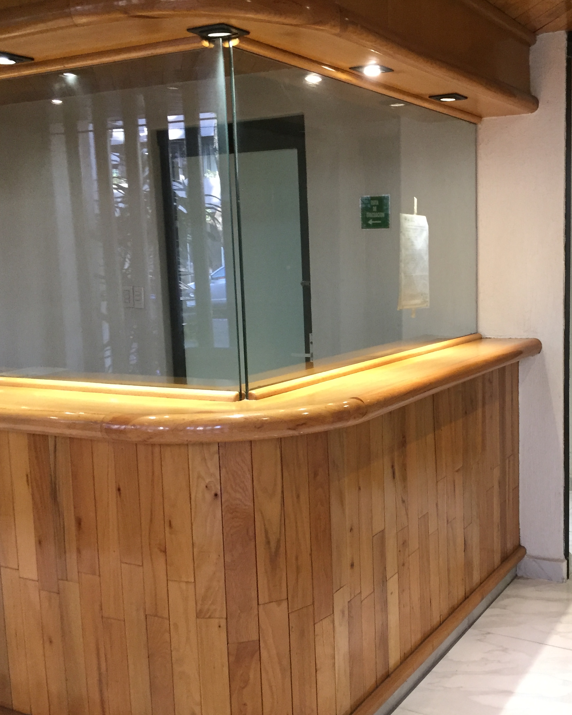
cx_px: 418
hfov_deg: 38.3
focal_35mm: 38
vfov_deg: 47.9
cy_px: 359
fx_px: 804
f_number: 2.2
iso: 125
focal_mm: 4.15
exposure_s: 1/30
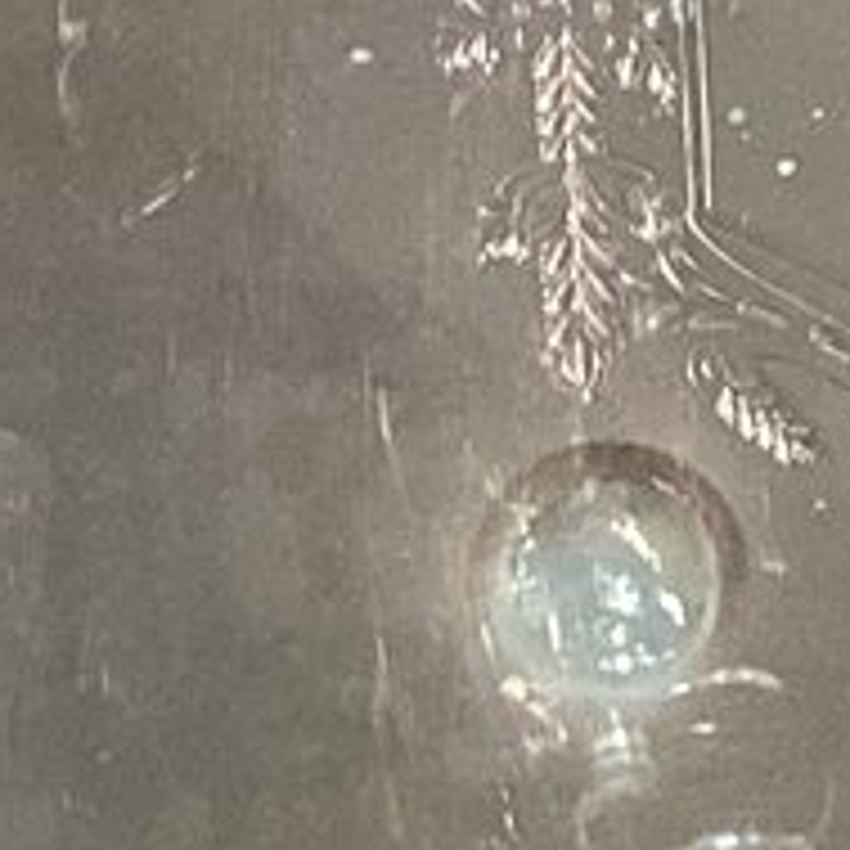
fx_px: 6084
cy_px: -155
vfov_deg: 7.9
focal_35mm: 219
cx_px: 933
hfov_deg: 7.9
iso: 160
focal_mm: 3.3
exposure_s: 1/50
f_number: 2.4
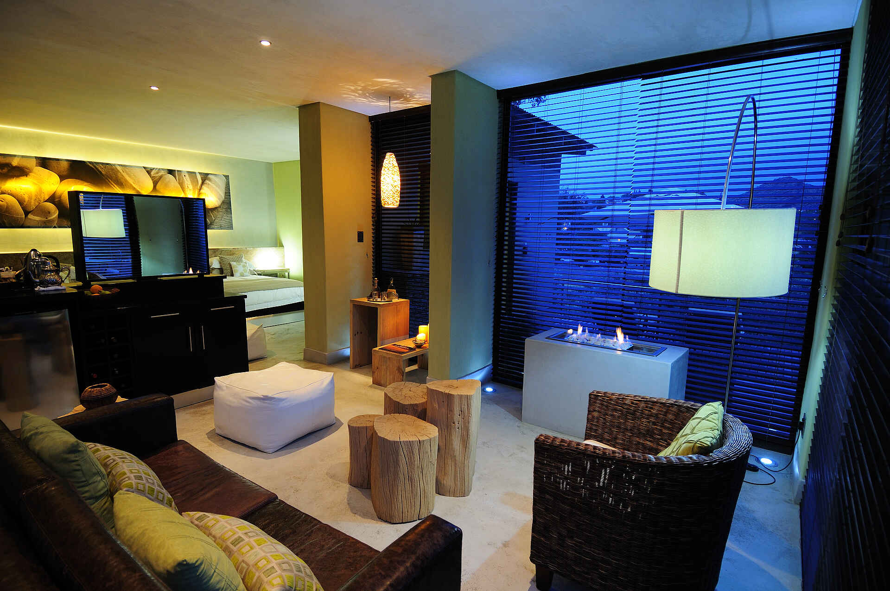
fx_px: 444
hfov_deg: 90.1
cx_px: 445
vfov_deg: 67.2
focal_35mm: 18
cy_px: 296
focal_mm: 12
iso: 200
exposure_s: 1/4
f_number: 4.5
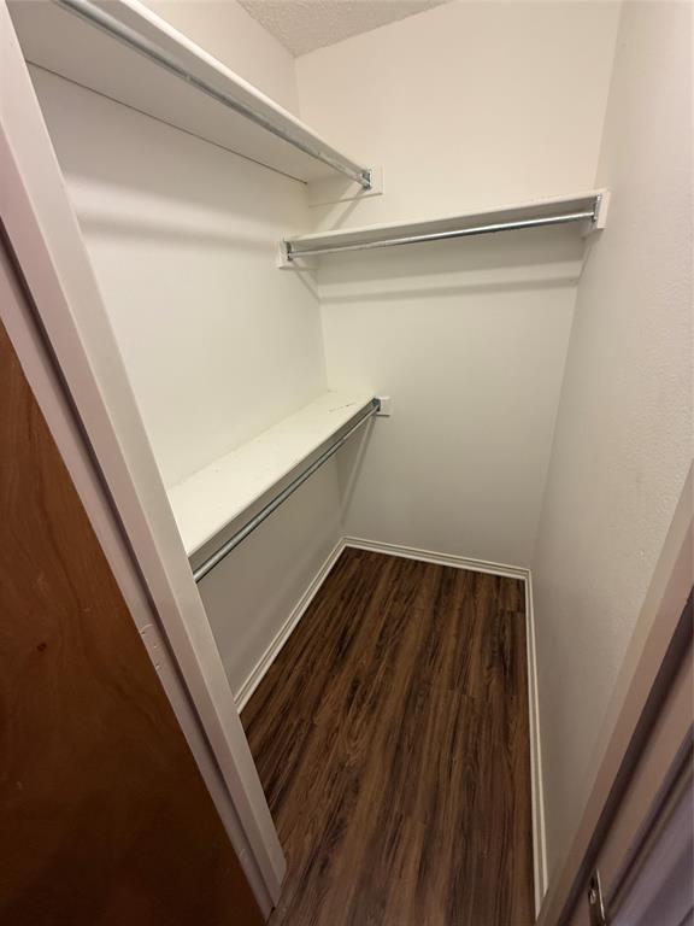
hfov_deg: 85.7
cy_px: 463
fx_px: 374
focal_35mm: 14
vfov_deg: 102.1
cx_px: 347
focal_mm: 2.22
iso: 200
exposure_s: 1/60
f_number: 2.2
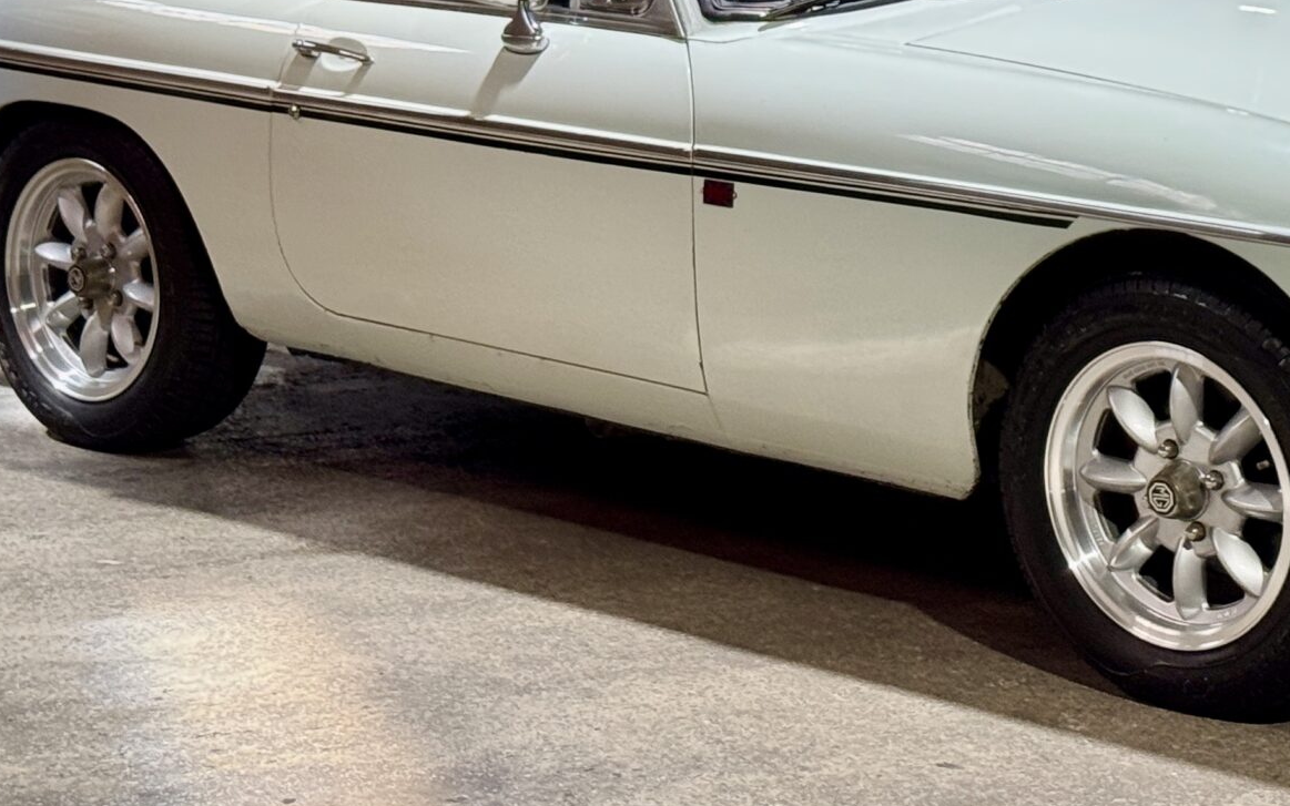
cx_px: 908
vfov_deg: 11.5
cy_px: -67
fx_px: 3938
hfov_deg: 18.5
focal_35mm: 112
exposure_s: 1/50
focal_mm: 6.76
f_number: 1.78
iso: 160
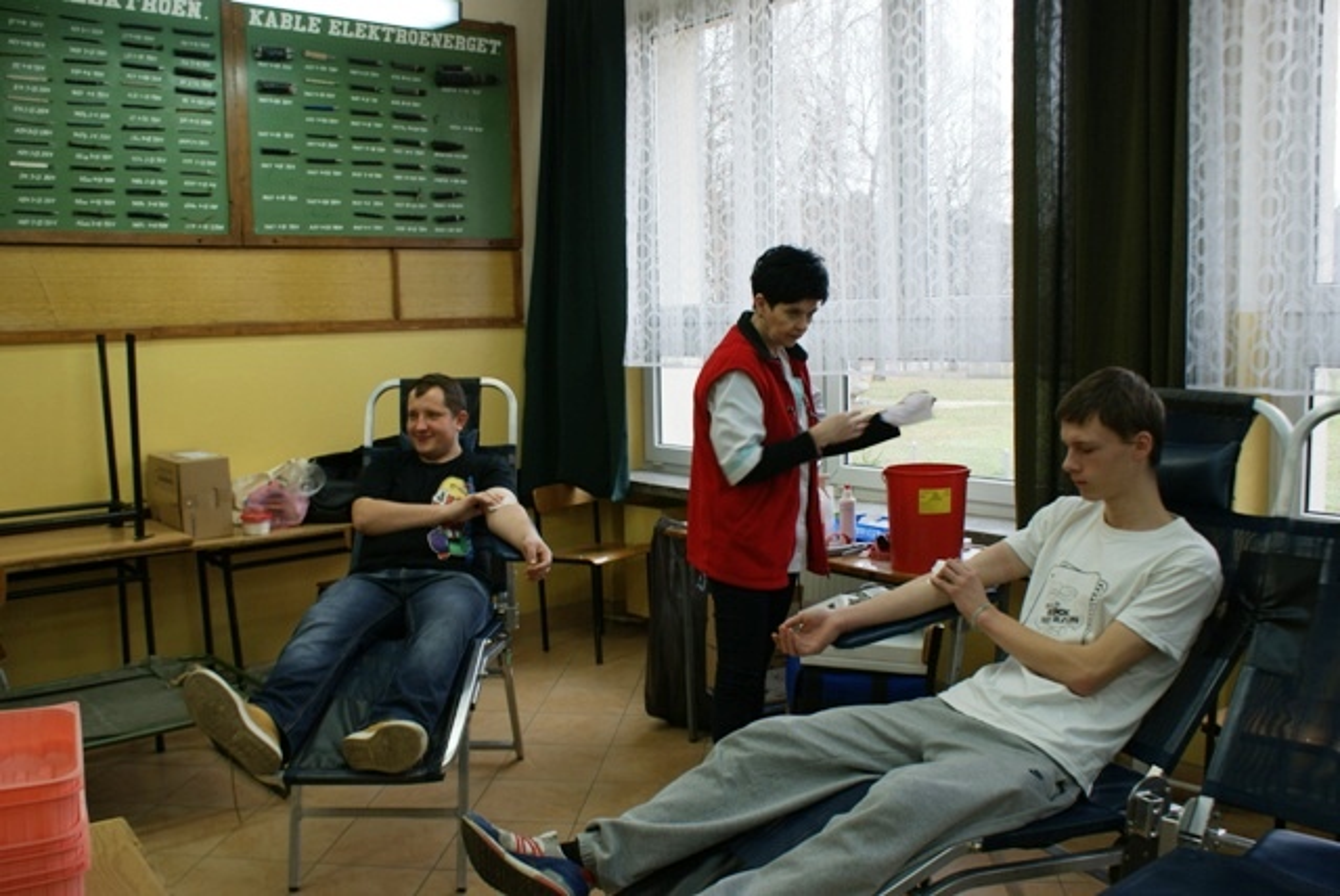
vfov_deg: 43.7
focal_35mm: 30
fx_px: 1118
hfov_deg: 61.9
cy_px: 448
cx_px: 670
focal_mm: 20
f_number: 4.5
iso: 100
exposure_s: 1/40
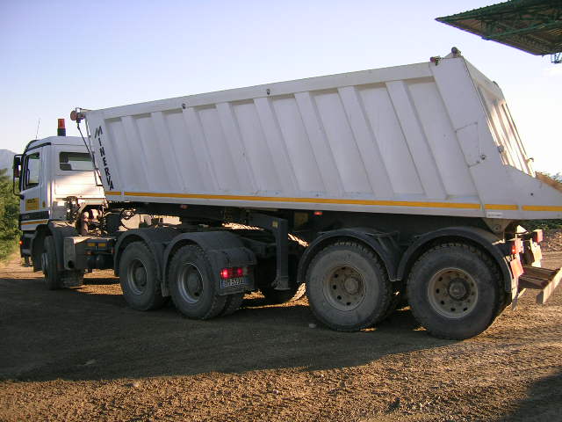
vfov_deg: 40.7
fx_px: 568
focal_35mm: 35
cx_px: 281
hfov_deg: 52.6
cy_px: 211
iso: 50
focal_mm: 5.4
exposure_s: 1/350
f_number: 2.8
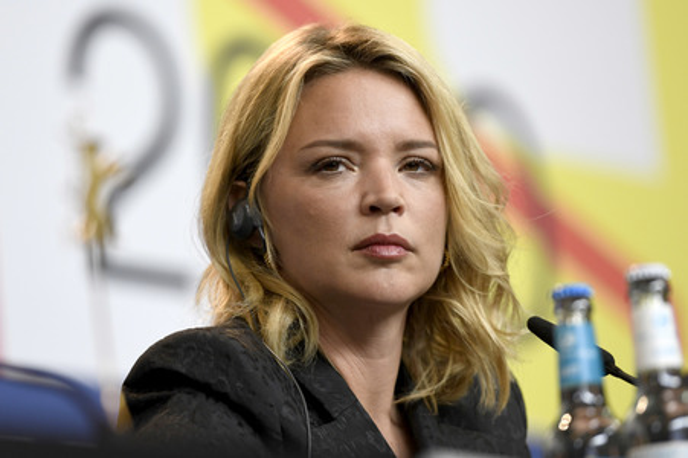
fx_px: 3628
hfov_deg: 10.8
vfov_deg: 7.2
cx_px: 344
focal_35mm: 190
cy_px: 229
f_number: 3.5
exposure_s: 1/400
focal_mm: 190
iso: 1000
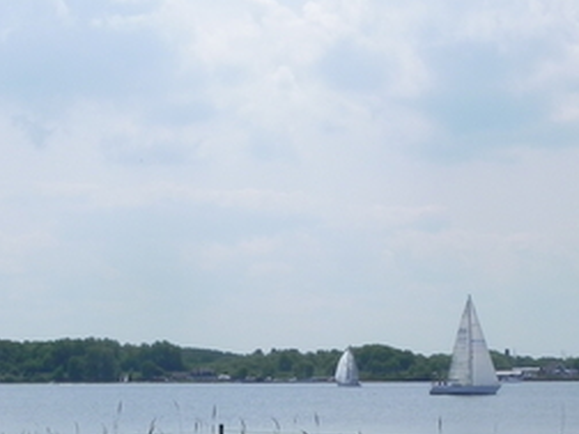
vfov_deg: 10.7
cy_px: 294
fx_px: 2308
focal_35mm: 138
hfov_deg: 14.2
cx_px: 142
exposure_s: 1/670
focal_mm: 10.3
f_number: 8
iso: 160
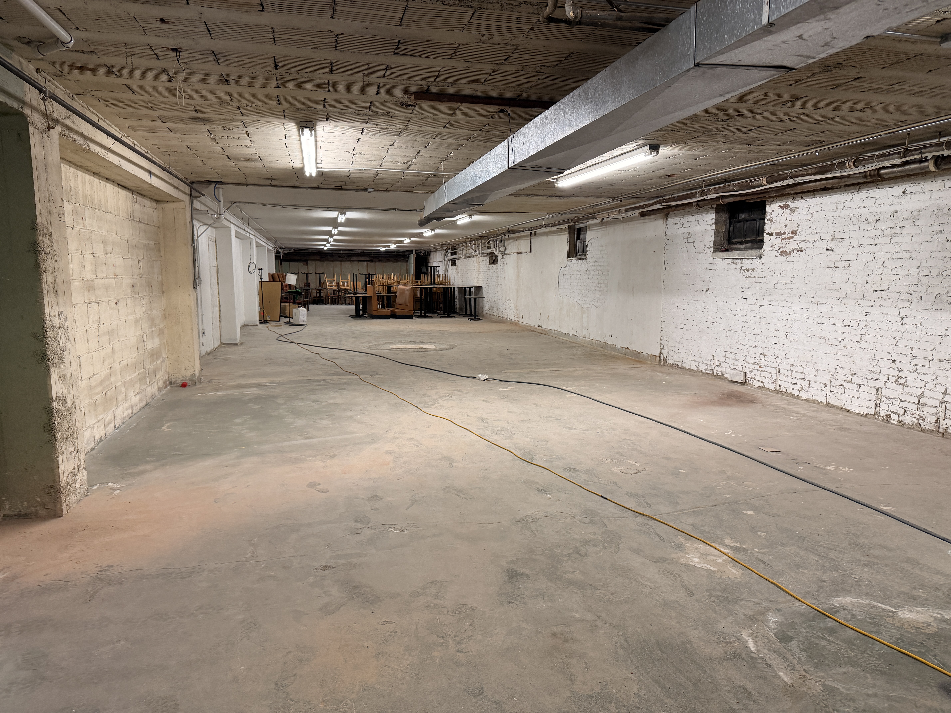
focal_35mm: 24
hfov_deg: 71.6
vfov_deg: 56.8
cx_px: 476
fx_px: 659
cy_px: 356
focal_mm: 6.76
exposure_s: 1/120
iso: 200
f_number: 1.78
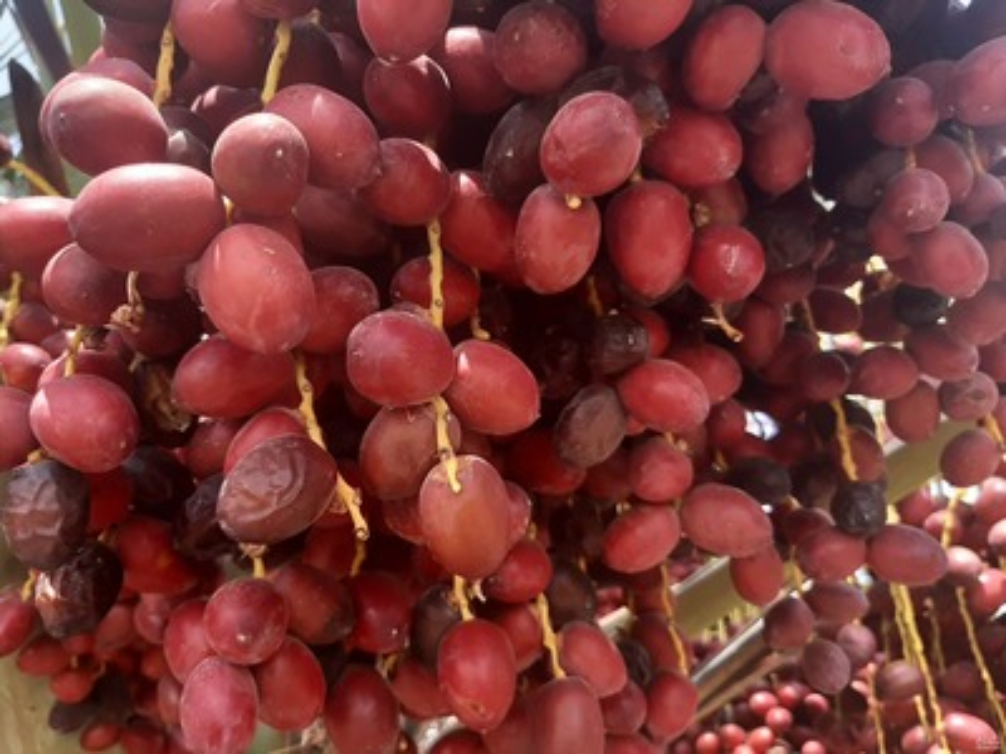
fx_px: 756
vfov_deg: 53.1
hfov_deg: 67.3
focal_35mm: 26
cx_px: 503
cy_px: 377
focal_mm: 3.93
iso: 40
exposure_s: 1/270
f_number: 1.7
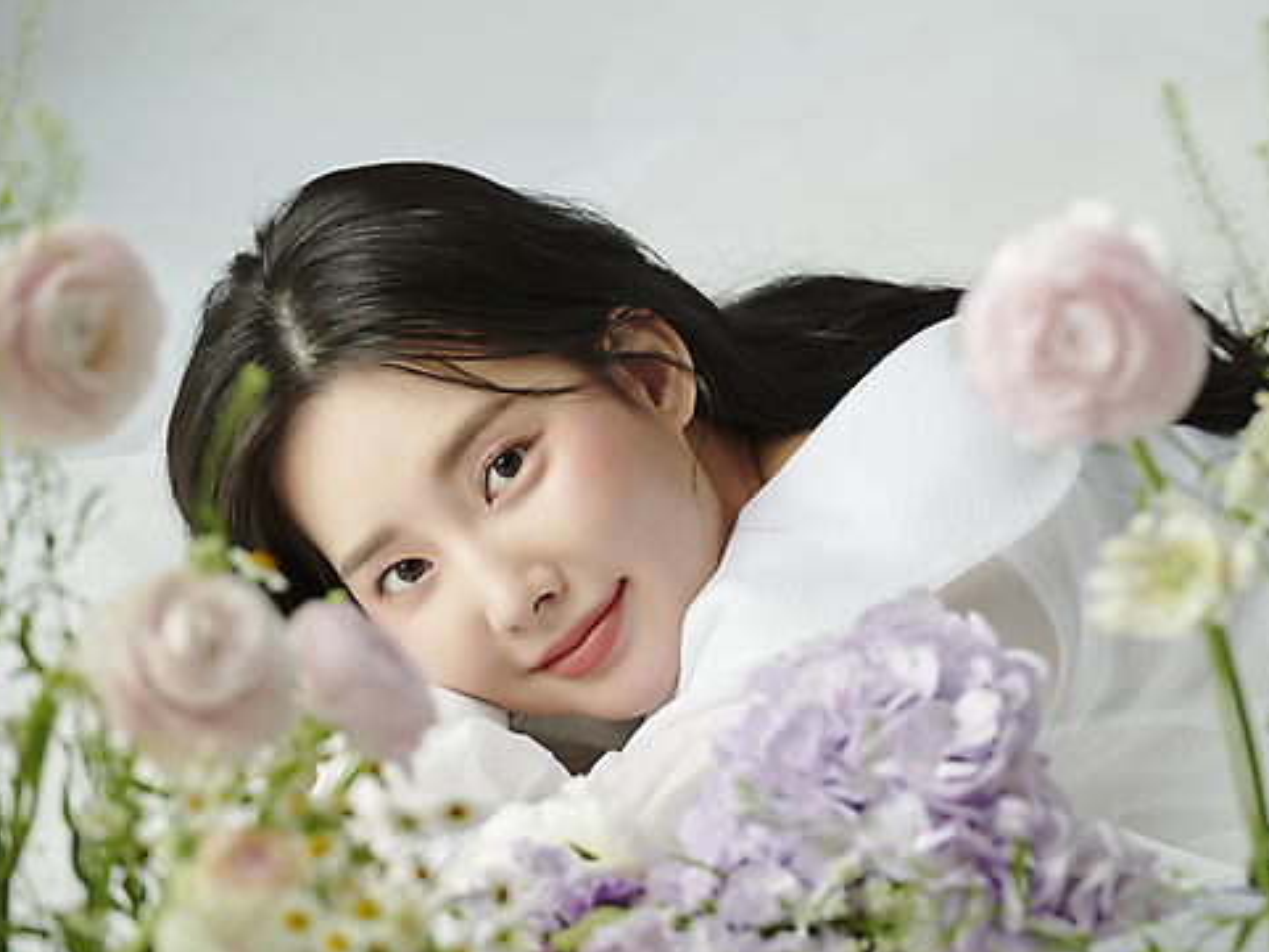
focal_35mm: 240
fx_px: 8800
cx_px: 770
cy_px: 456
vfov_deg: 6.2
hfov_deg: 8.2
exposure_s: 1/125
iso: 64
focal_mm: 200
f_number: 5.6
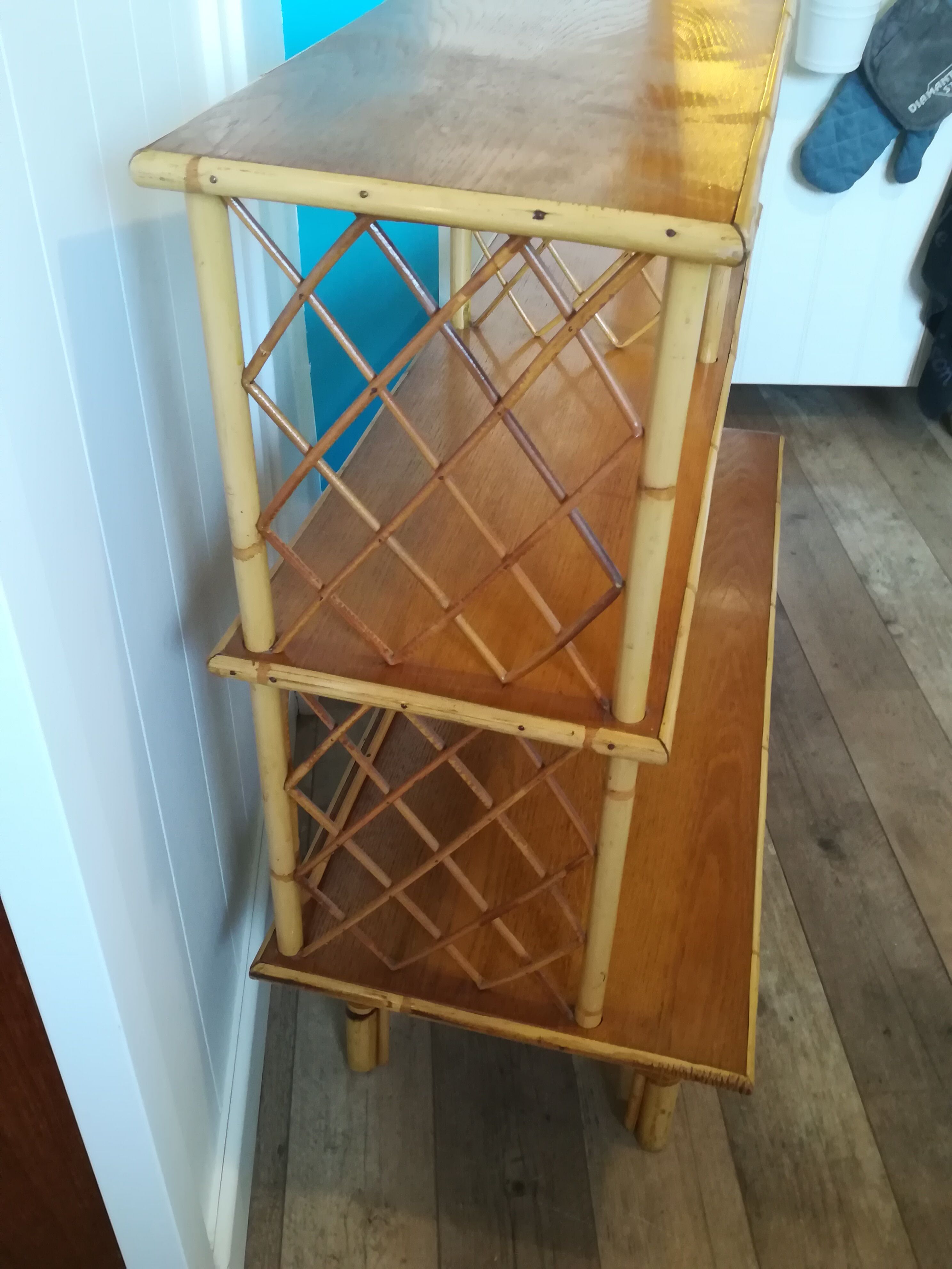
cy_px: 634
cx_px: 476
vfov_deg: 58.4
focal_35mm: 31
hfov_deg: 45.4
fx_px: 1137
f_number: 2.2
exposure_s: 1/24
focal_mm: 3.83
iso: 320
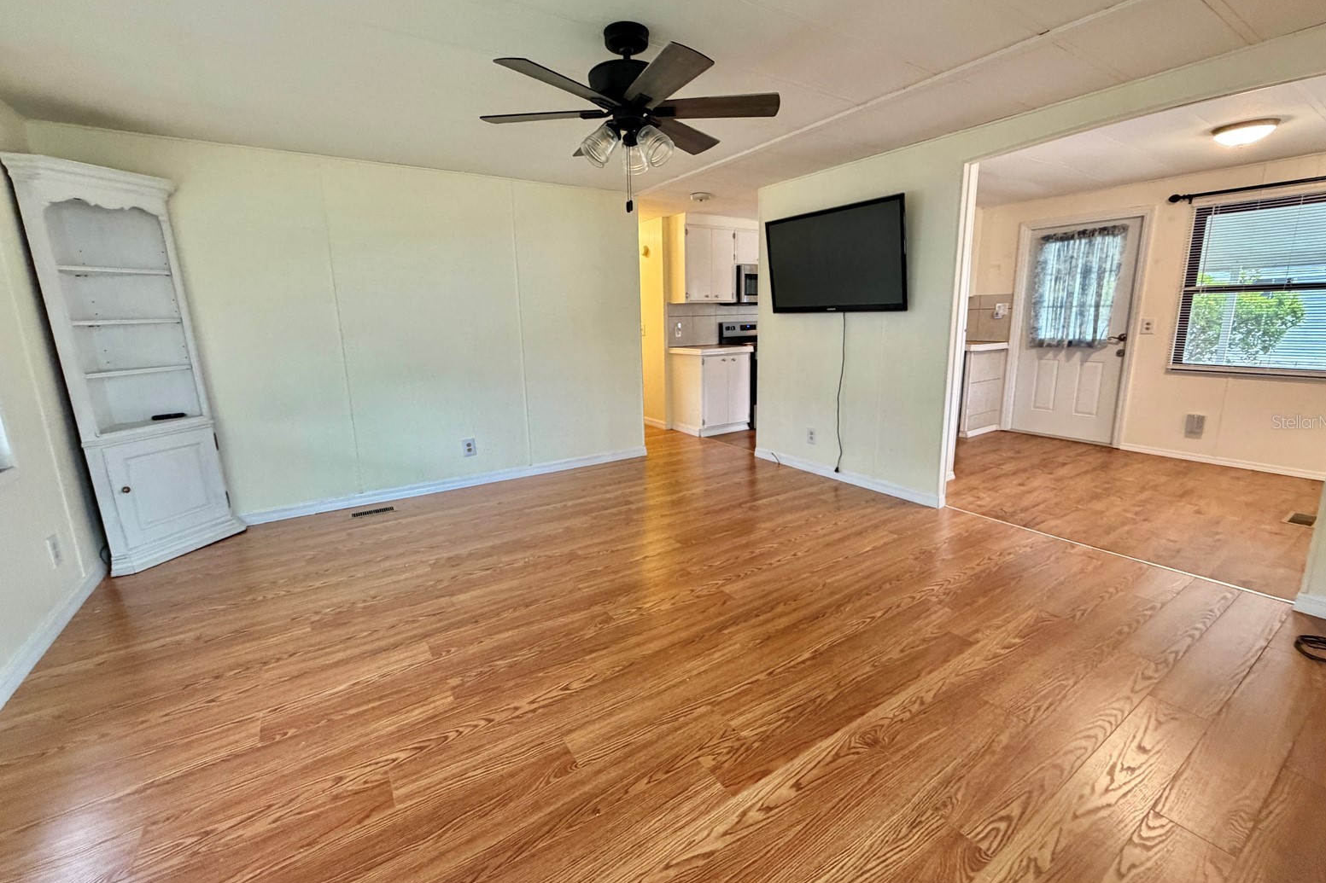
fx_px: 552
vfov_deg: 77.3
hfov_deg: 100.4
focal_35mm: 15
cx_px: 669
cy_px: 421
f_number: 2.2
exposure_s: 1/60
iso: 400
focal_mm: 2.22
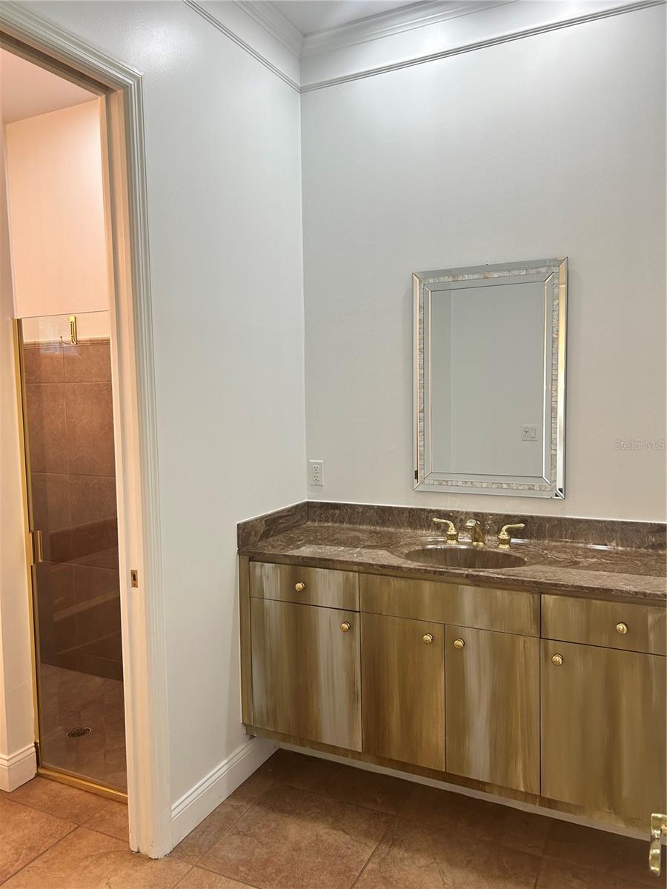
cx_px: 334
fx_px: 668
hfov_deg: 53.1
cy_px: 444
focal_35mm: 26
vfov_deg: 67.3
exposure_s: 1/120
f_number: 1.5
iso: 80
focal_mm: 5.7
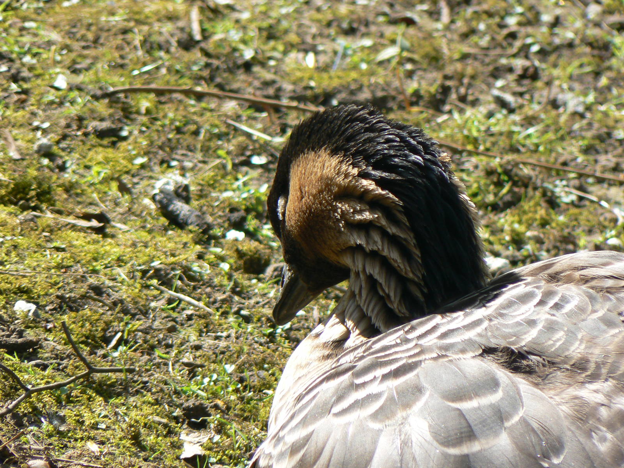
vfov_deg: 3.4
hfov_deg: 4.6
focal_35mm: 432
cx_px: 312
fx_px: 7787
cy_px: 234
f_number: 5.6
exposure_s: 1/200
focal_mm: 72
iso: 80
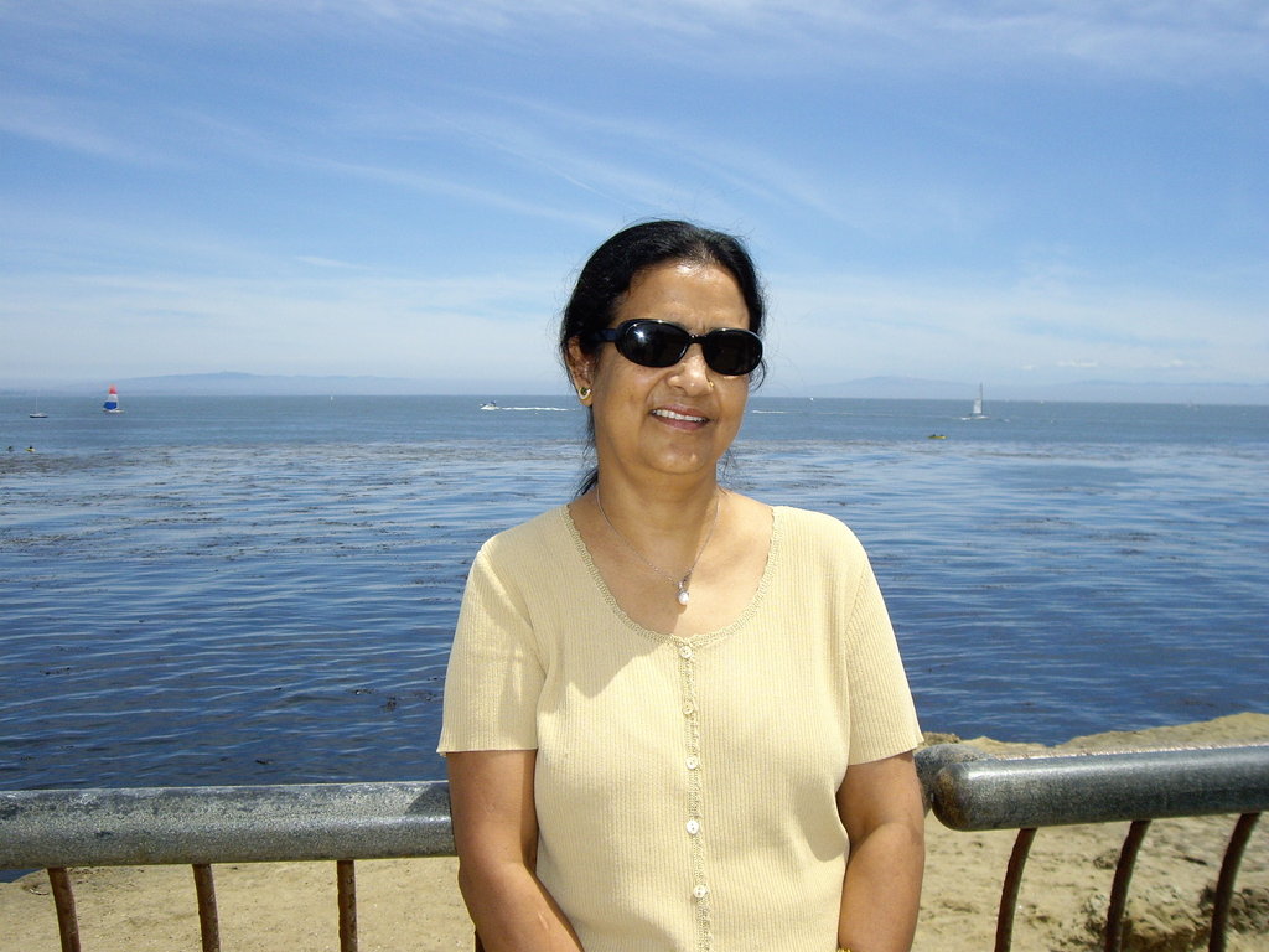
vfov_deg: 37.7
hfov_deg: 49.0
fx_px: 1393
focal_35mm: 38
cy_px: 476
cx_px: 634
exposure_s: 1/1000
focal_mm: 6.2
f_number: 4.3
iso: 100
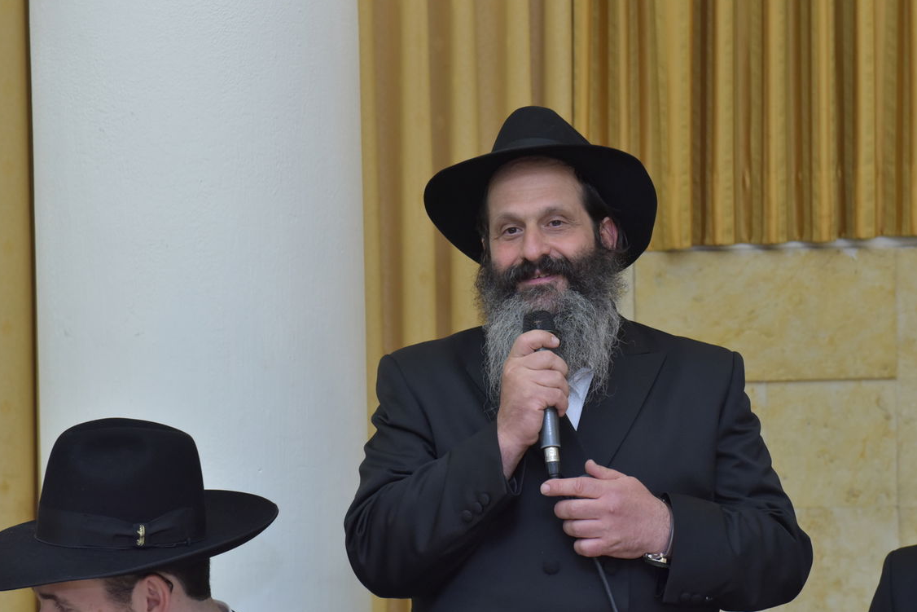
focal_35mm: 87
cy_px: 284
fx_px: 2216
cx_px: 533
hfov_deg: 23.4
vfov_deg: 15.7
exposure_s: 1/200
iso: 2500
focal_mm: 70
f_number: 5.6
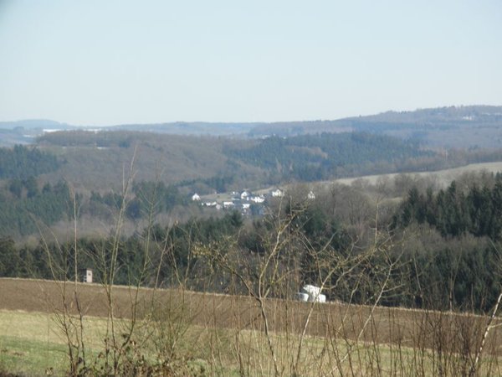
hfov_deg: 10.1
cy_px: 188
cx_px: 251
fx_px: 2842
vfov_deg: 7.6
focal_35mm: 196
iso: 64
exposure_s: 1/200
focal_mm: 35
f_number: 5.9
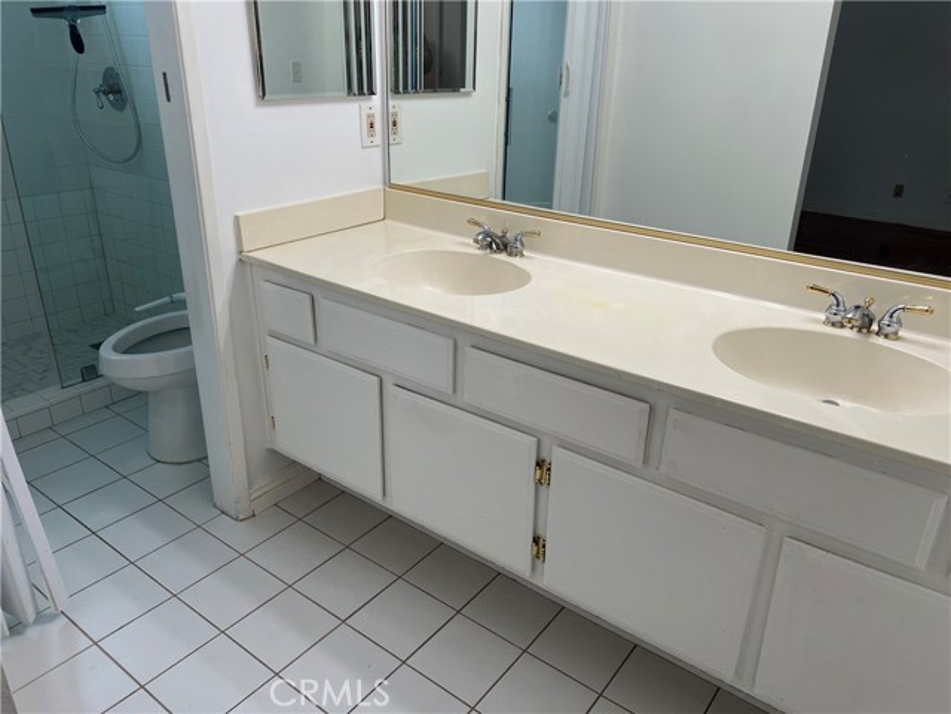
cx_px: 476
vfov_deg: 53.1
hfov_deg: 67.3
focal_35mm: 26
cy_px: 357
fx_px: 714
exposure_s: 1/120
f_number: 1.5
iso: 64
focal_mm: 5.7
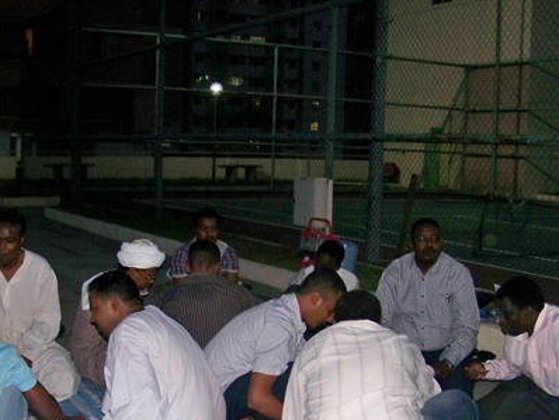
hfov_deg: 36.1
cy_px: 315
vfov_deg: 27.2
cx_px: 233
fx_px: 856
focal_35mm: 53
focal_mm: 5.85
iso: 200
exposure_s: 1/30
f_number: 2.8
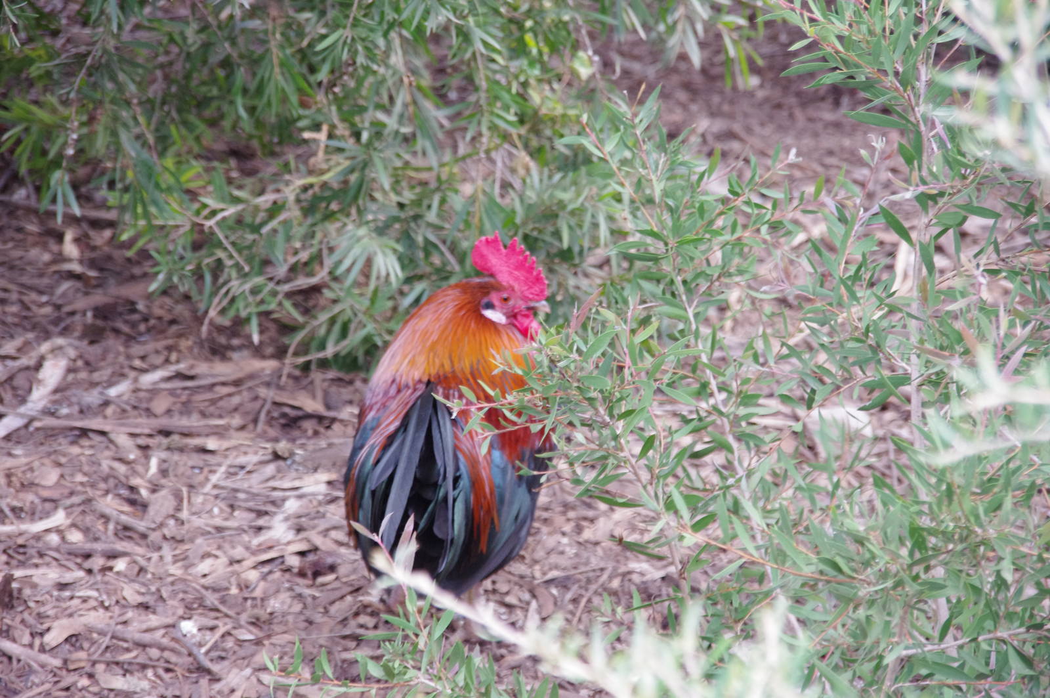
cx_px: 525
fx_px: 4924
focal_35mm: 169
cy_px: 349
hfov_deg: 12.2
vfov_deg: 8.1
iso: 1600
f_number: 5.6
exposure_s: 1/200
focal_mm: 113
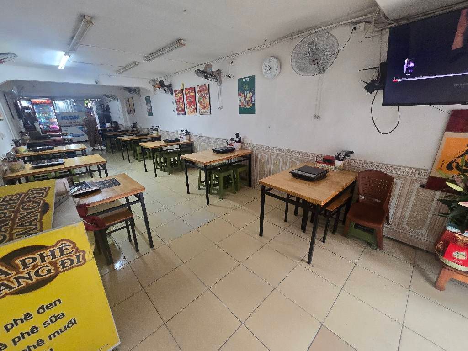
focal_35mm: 13
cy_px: 176
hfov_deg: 106.2
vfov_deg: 89.9
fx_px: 176
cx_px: 234
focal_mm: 2.2
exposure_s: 1/50
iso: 400
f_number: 2.2
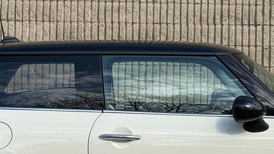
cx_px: 171
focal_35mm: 133
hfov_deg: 16.1
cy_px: 52
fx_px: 966
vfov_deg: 9.1
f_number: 1.78
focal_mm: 6.76
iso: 64
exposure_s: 1/2976
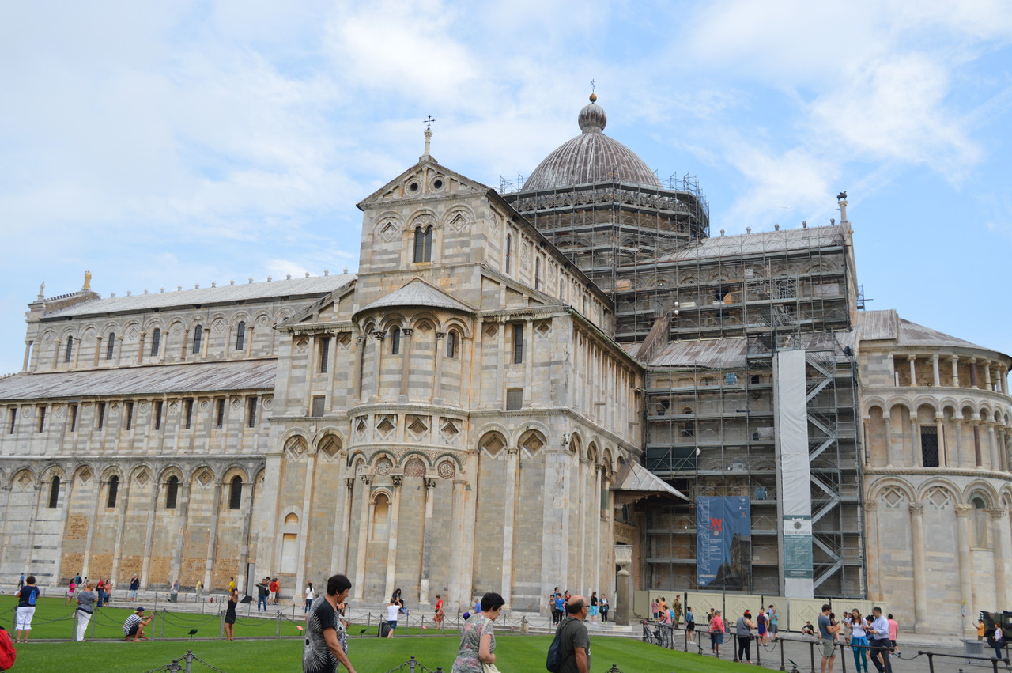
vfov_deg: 36.8
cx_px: 506
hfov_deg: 53.2
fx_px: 1011
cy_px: 336
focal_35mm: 36
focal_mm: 24
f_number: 7.1
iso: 100
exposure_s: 1/250
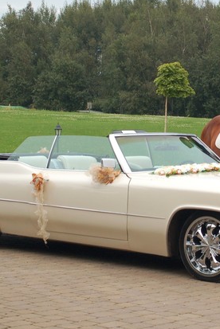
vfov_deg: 17.6
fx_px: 1061
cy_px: 131
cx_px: 178
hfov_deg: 11.8
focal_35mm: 116
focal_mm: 40
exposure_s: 1/50
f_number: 6.3
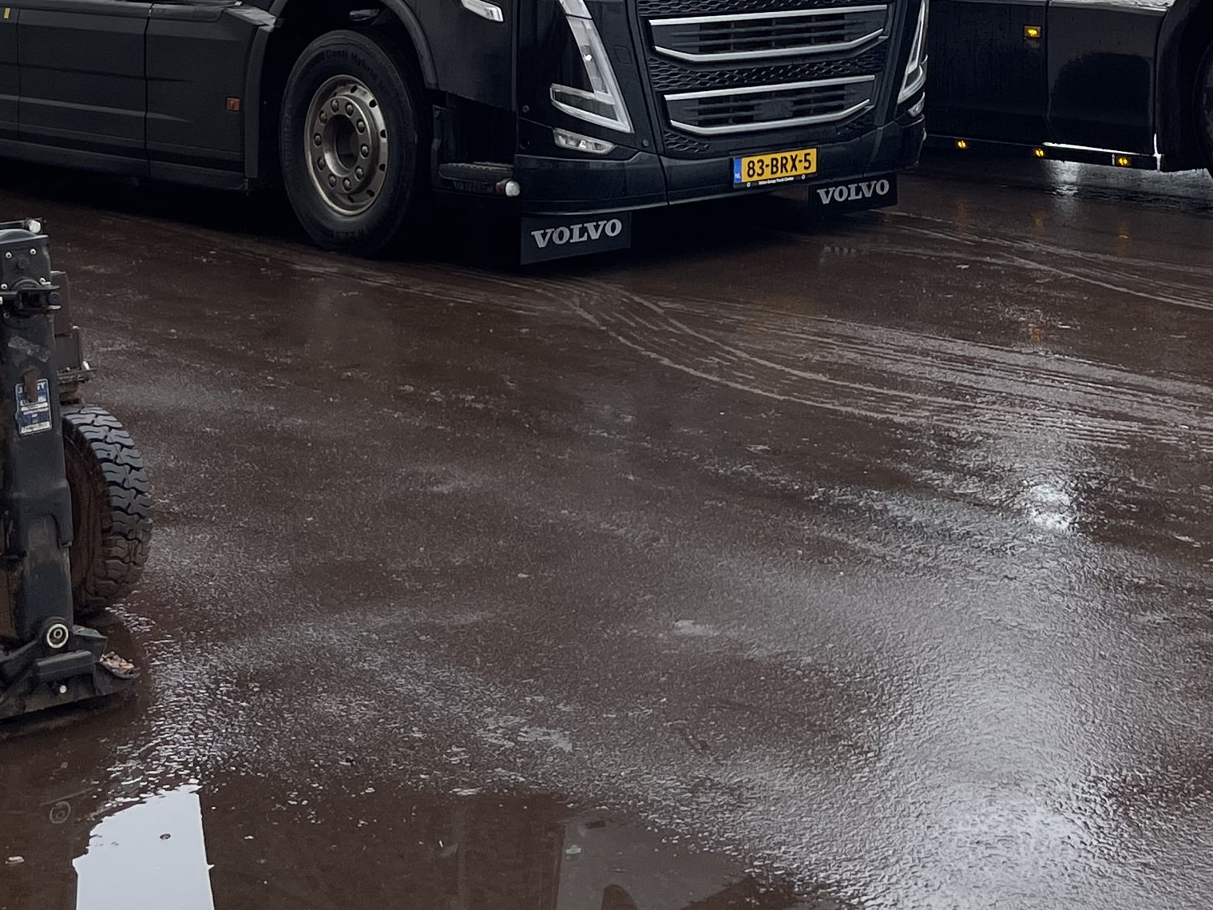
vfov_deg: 20.3
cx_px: 846
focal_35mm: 69
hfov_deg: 27.9
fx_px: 2418
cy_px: -98
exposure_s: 1/1534
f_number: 1.6
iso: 32
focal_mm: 5.1
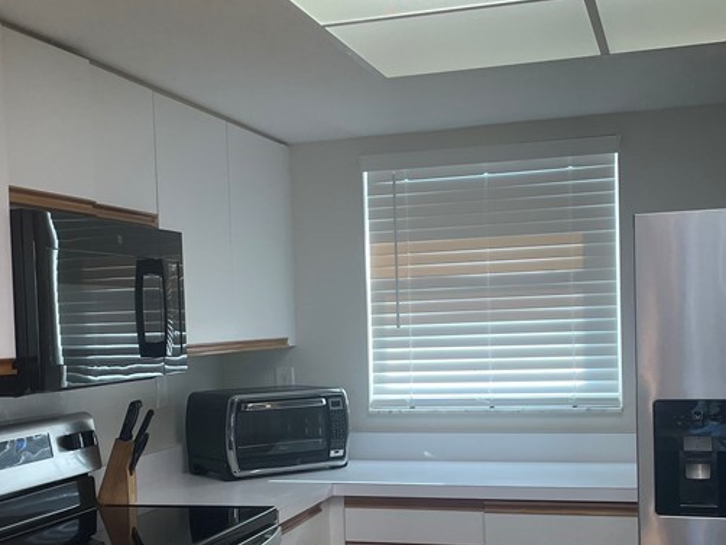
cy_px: 390
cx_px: 312
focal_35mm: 53
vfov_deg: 27.3
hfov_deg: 36.1
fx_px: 1112
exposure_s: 1/120
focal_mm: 4.2
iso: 64
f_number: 1.6
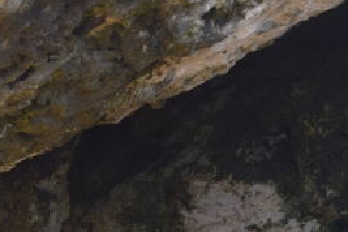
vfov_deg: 11.6
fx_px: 1112
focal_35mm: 115
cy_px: 293
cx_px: 50
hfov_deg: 17.6
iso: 200
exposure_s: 1/320
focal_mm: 20
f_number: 3.8
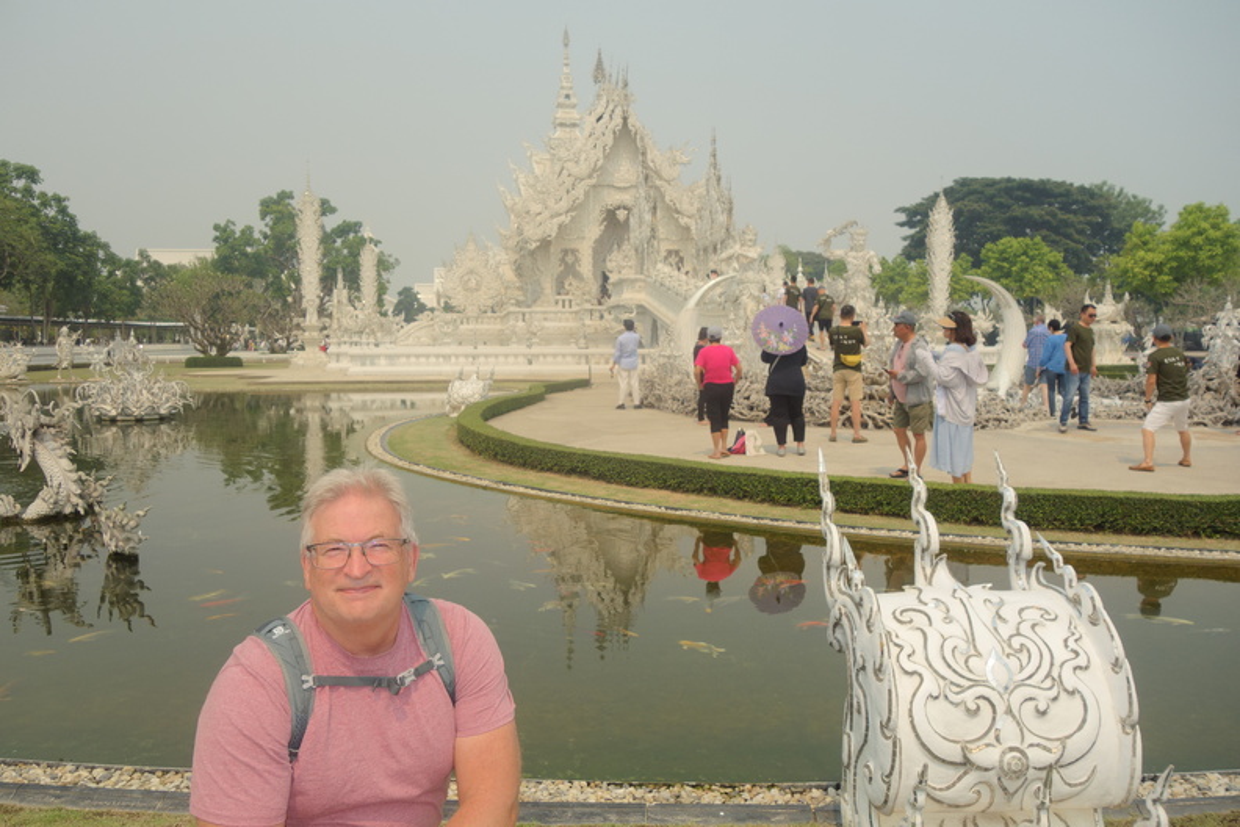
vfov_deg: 46.4
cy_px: 414
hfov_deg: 65.5
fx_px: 964
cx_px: 620
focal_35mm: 28
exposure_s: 1/640
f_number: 5.6
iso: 125
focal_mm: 10.4
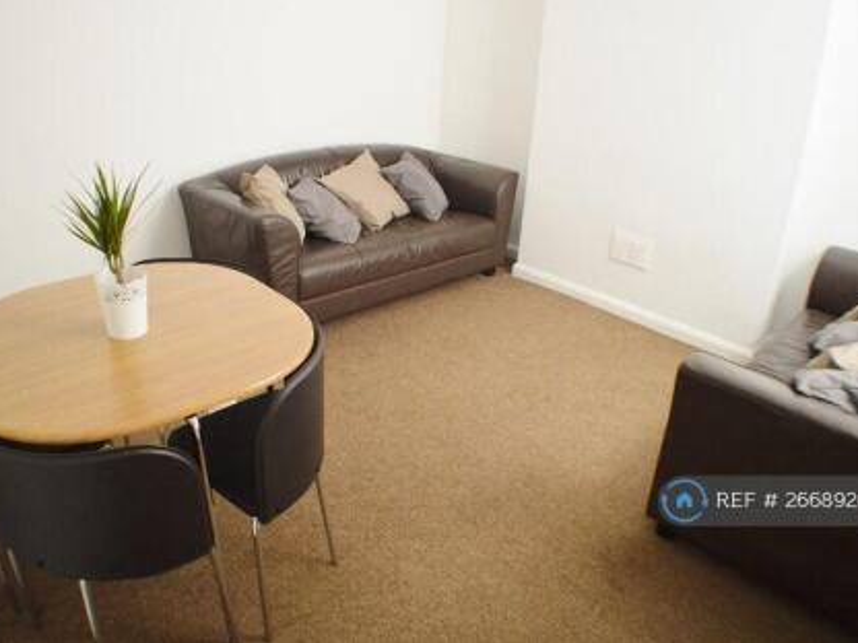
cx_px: 406
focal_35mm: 33
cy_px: 320
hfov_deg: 55.3
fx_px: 818
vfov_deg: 42.9
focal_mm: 20
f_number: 3.8
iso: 900
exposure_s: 1/60
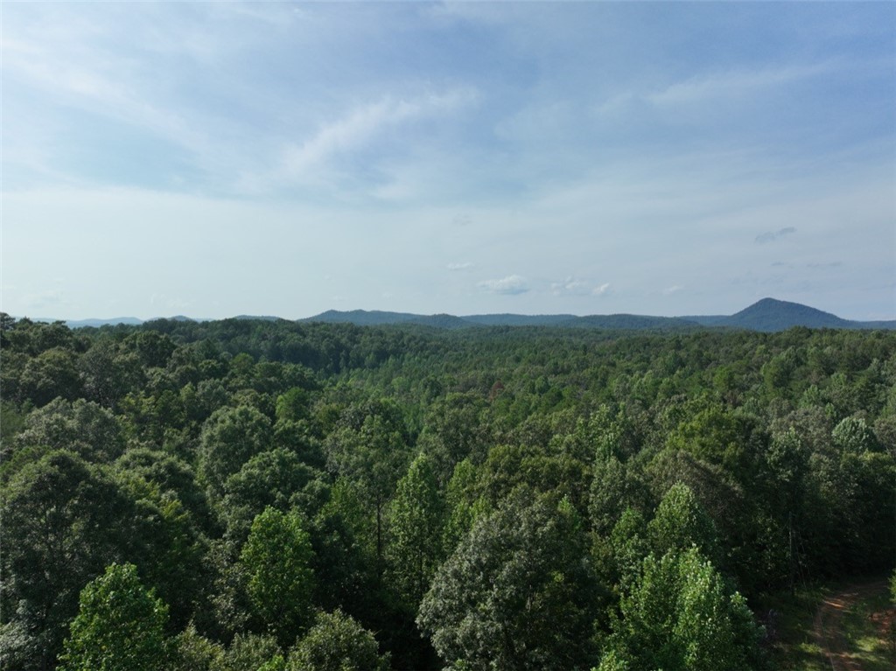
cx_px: 448
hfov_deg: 71.6
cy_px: 336
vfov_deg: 56.8
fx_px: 621
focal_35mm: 24
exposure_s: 1/320
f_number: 2.8
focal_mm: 12.29
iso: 140
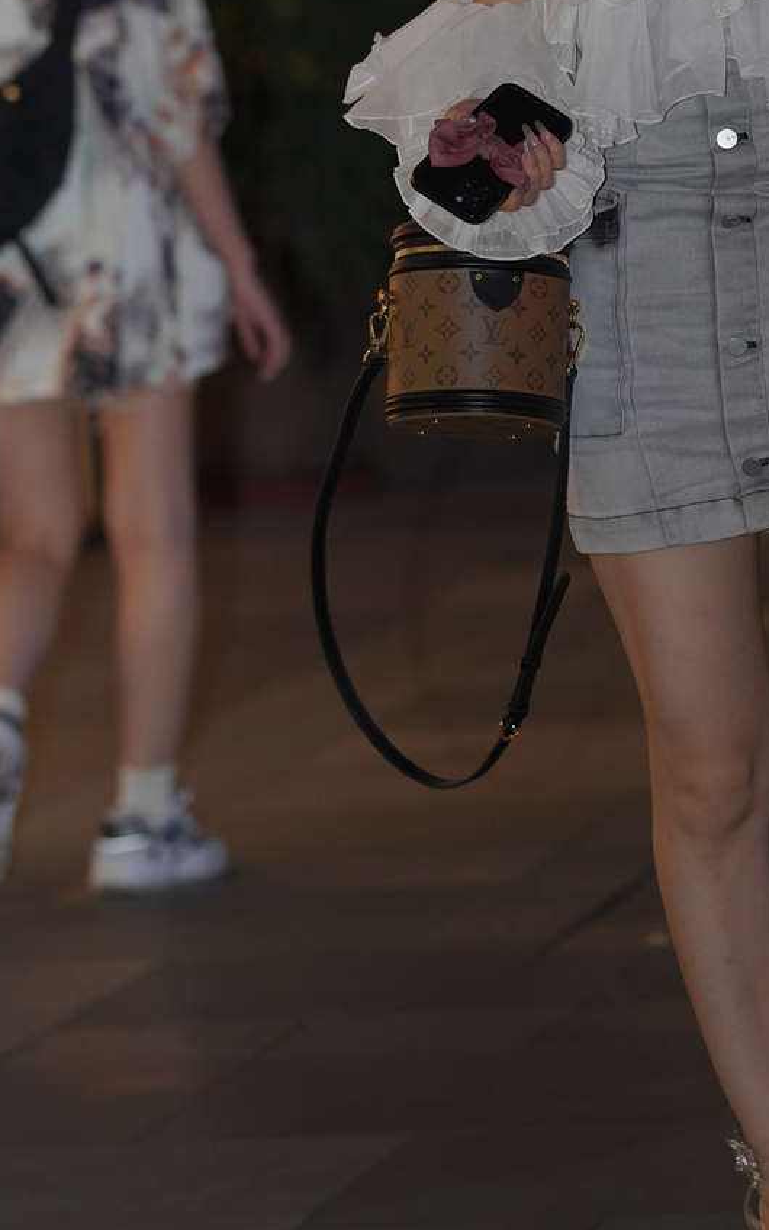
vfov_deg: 7.2
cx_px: 859
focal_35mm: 292
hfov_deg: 4.5
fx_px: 9791
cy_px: 265
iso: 640
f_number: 3.2
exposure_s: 1/250
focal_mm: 135
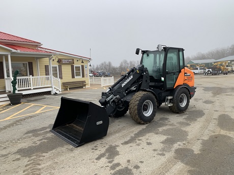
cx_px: 117
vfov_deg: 53.1
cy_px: 88
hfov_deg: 67.3
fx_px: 176
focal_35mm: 26
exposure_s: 1/121
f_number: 1.8
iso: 32
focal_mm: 4.25
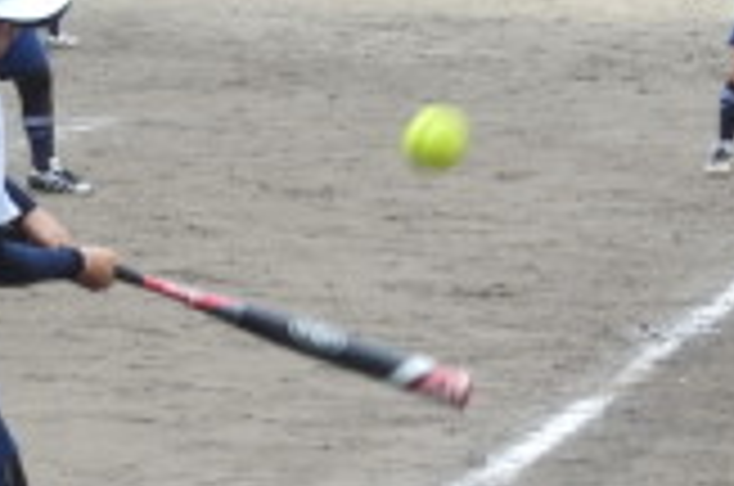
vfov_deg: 4.5
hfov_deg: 6.7
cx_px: 54
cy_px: 387
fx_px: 6247
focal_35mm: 307
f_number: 4.5
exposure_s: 1/400
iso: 100
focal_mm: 14.3
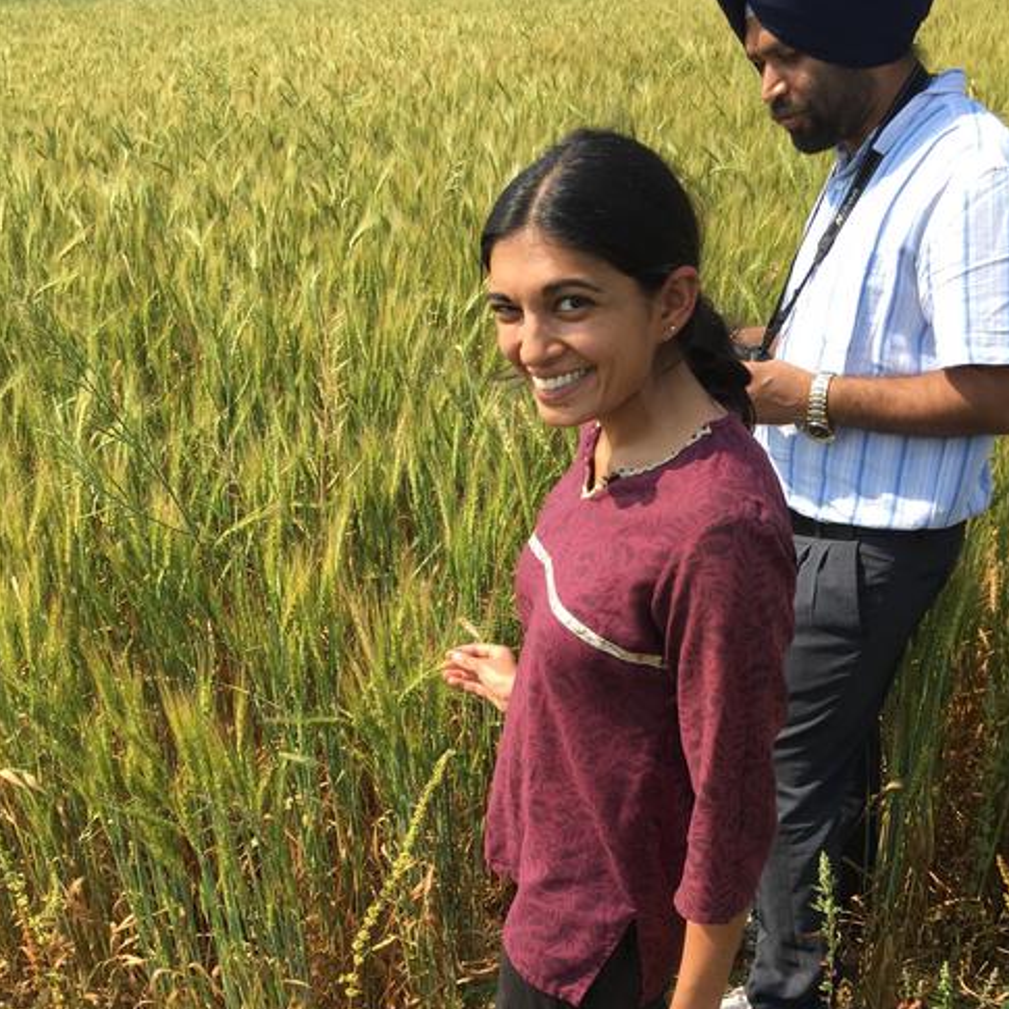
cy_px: 689
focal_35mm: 37
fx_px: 1220
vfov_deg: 44.2
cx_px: 509
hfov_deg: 44.9
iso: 32
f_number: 2.2
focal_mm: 4.15
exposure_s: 1/746
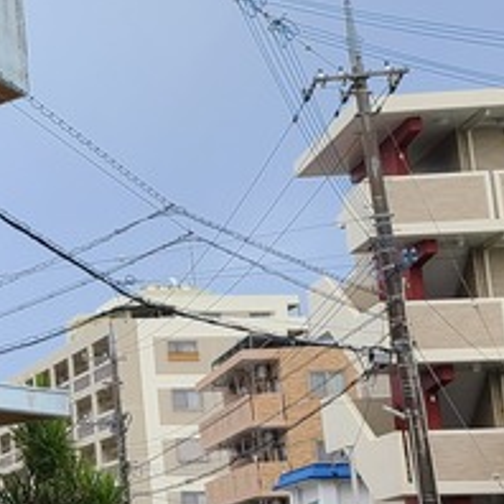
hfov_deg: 15.5
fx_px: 1532
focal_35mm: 93
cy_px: 300
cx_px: -453
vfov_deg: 18.7
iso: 40
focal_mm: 5.4
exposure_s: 1/758
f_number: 1.8
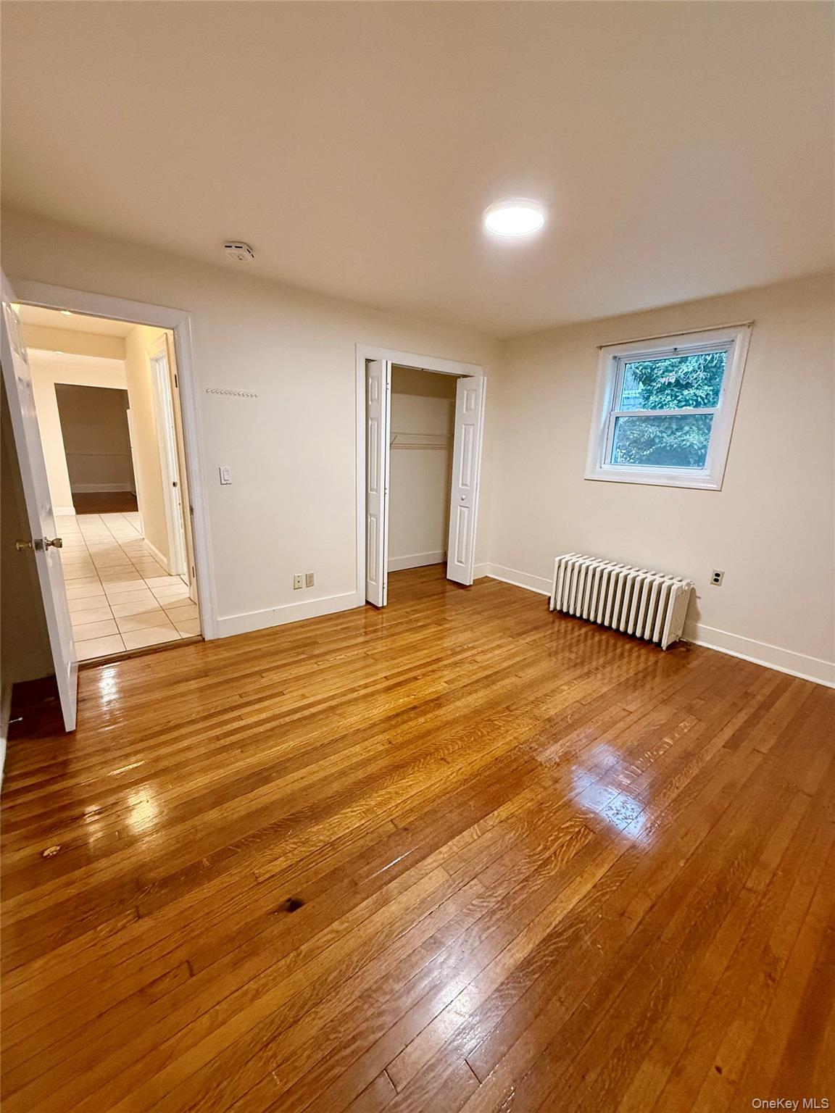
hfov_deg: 85.7
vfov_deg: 102.1
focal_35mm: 14
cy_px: 556
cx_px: 418
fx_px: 450
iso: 500
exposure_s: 1/60
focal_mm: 2.22
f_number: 2.2
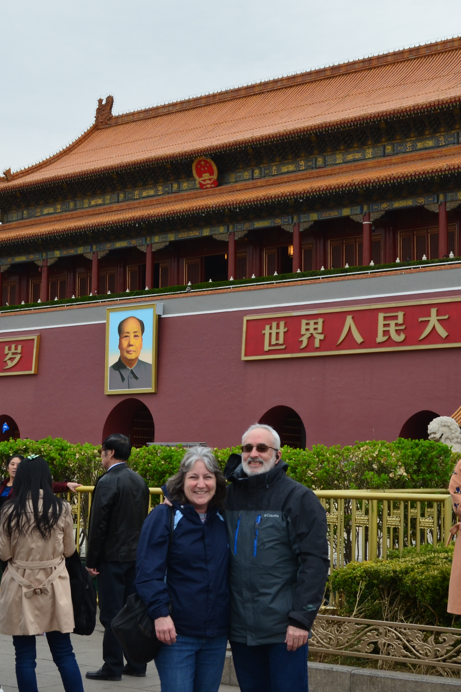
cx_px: 300
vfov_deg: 30.6
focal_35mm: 66
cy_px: 347
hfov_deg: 20.6
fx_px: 1263
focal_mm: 29
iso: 320
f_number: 10
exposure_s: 1/60
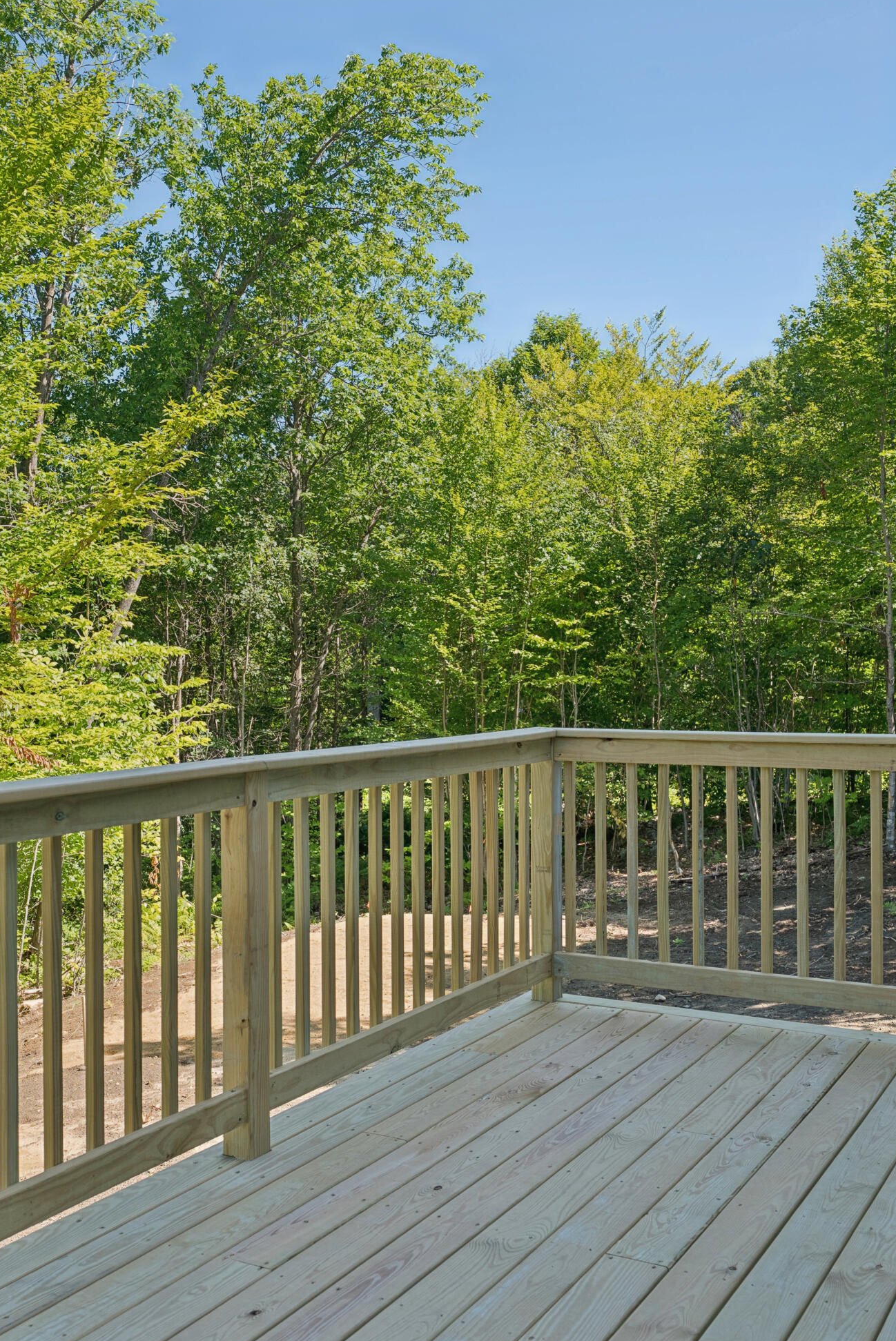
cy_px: 680
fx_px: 1342
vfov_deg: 53.1
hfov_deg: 36.9
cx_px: 455
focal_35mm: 36
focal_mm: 35
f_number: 7.1
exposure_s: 1/160
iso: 320
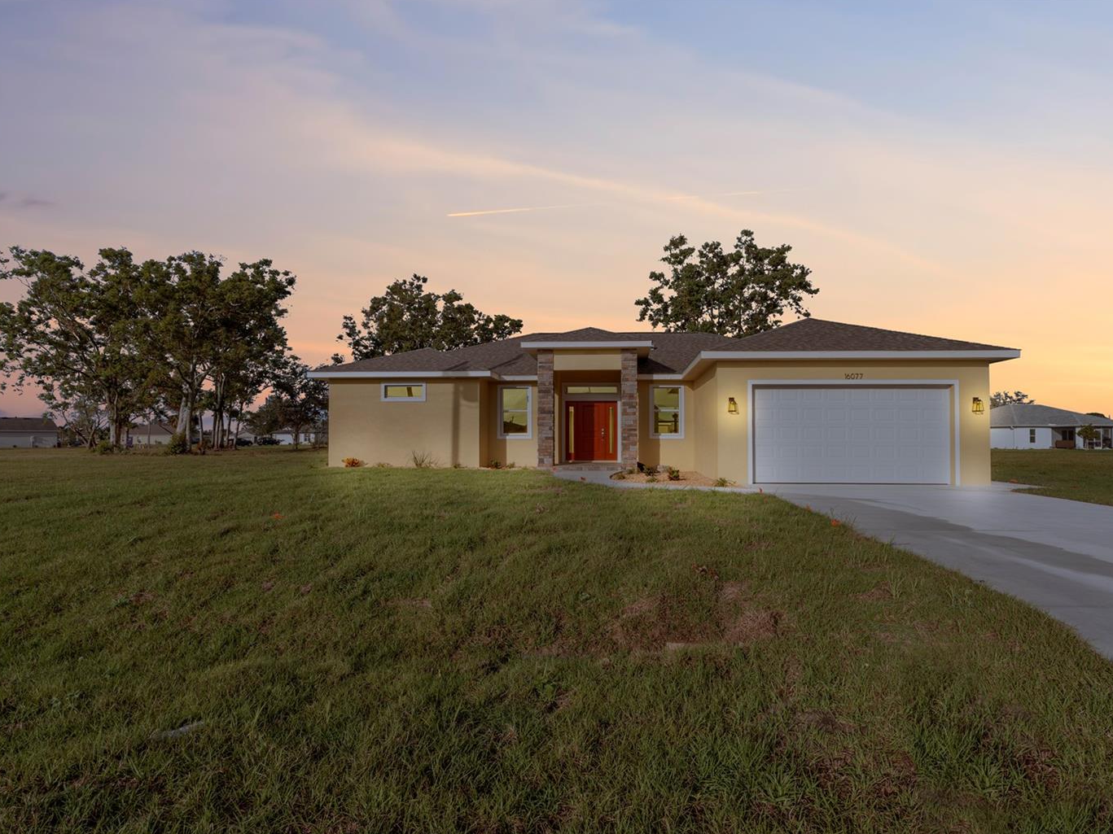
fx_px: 579
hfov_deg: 87.6
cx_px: 601
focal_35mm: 18
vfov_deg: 71.6
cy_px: 429
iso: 64
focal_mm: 16
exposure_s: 1/30
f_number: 9
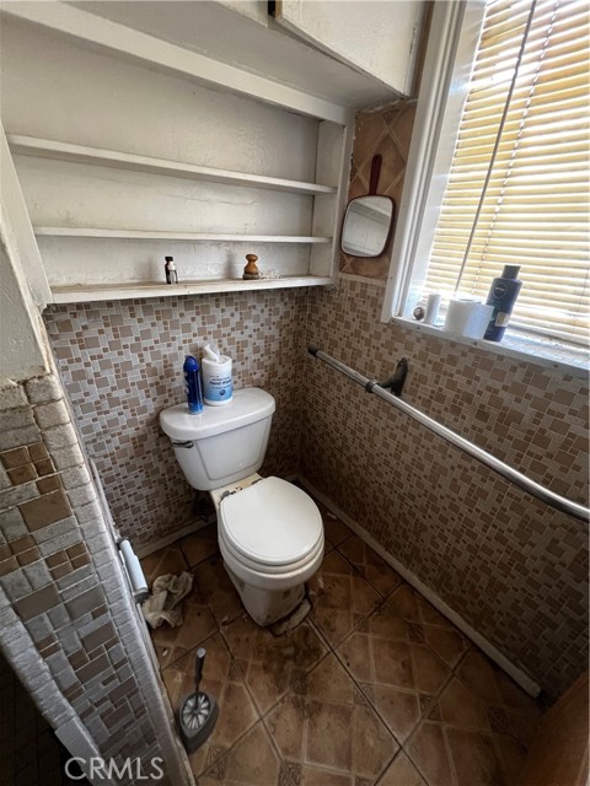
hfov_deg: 89.9
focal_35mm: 13
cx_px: 295
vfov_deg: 106.2
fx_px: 295
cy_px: 393
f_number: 1.8
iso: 320
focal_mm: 1.57
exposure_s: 1/60
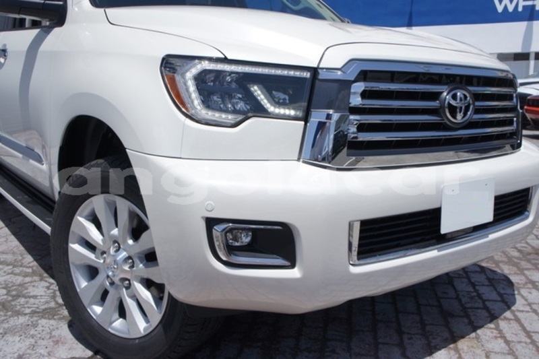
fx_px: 494
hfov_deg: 57.2
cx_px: 270
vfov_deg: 40.0
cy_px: 180
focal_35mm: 33
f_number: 8
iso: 200
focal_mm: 22
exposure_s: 1/800
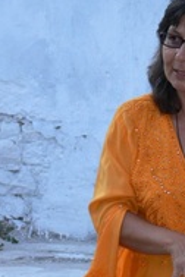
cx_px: 185
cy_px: 111
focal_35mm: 196
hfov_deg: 7.0
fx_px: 1511
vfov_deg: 10.5
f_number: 4
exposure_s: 1/60
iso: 80
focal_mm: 18.9
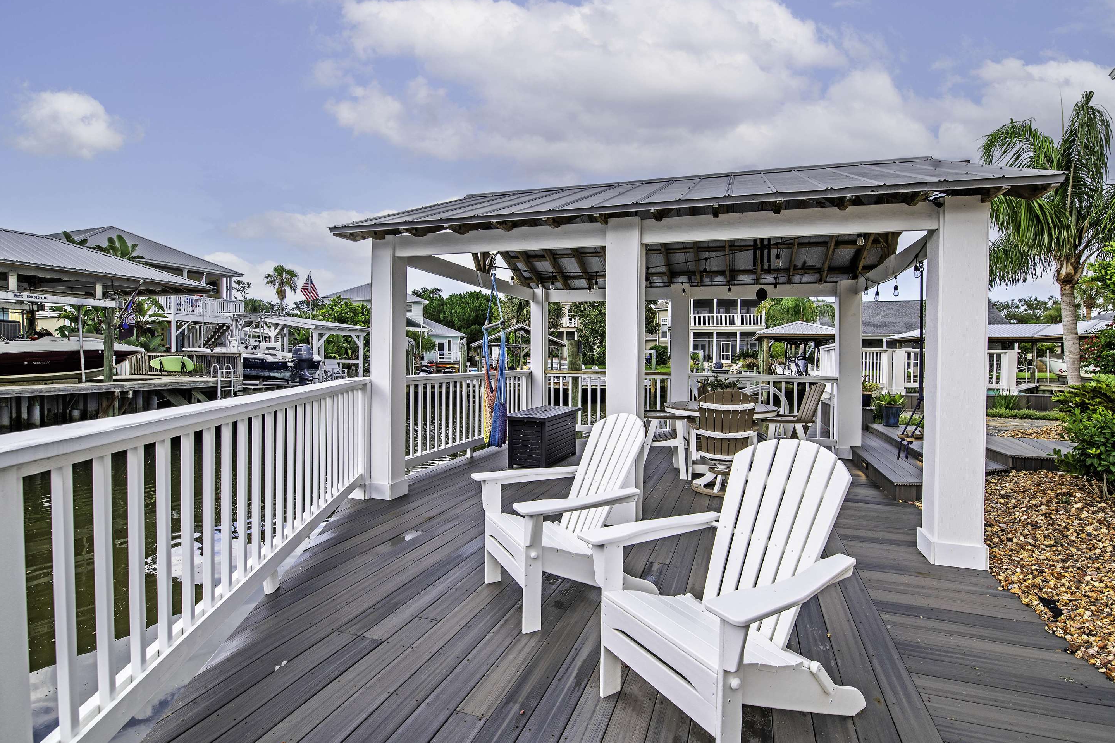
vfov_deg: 73.7
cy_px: 361
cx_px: 569
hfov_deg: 96.7
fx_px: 496
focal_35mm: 16
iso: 320
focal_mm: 15
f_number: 5.6
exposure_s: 1/200
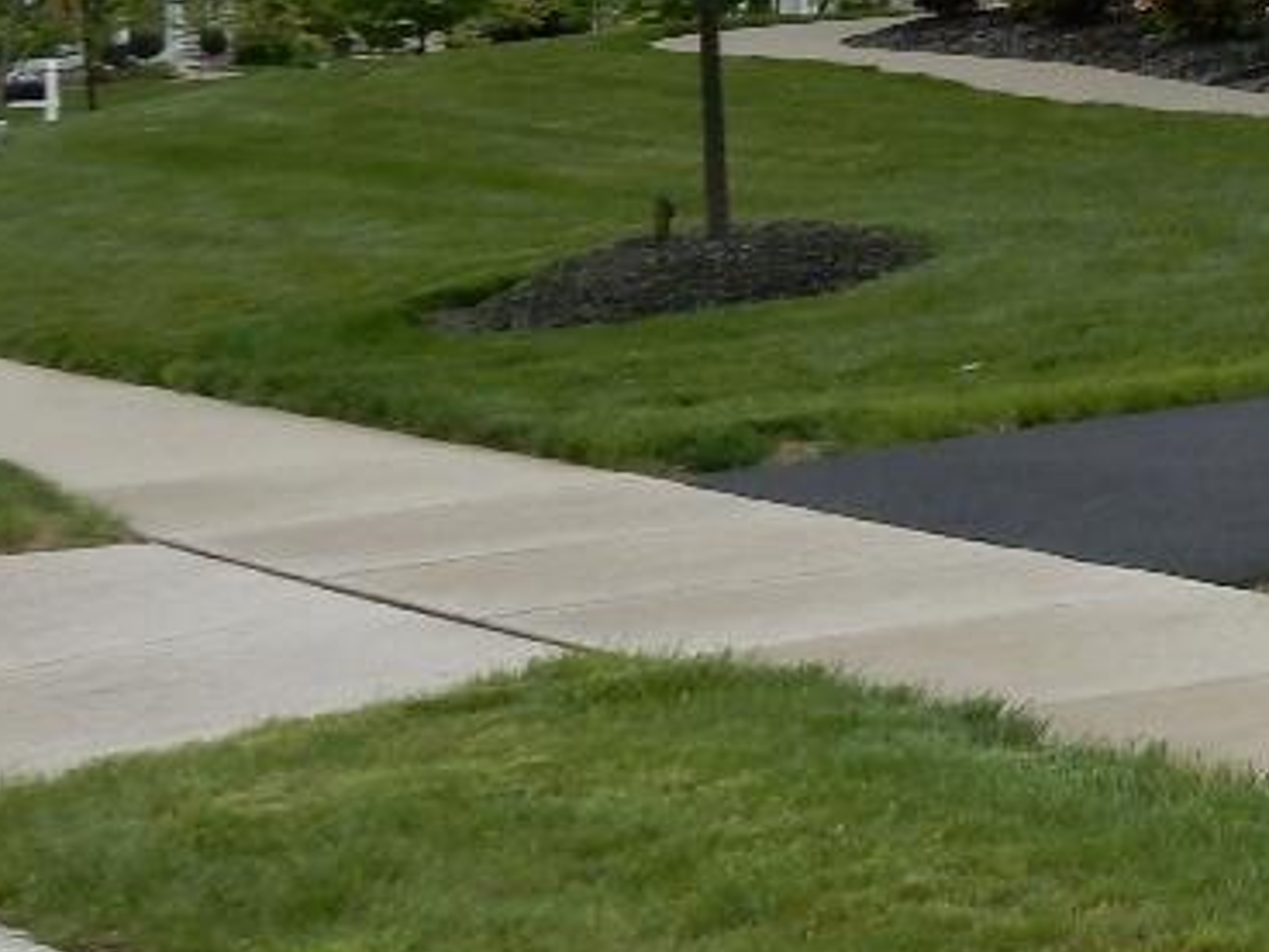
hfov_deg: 13.3
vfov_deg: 10.2
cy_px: -514
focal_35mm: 141
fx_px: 5169
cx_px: 1855
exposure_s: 1/1250
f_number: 4
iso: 125
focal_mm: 6.4
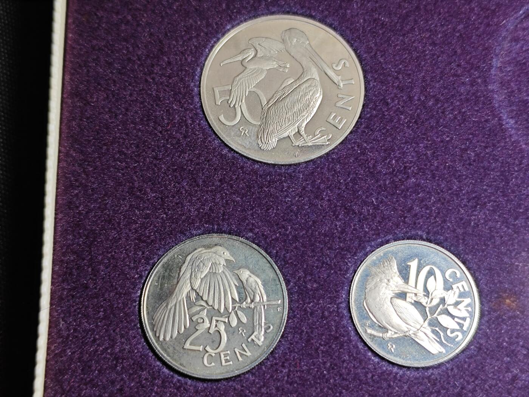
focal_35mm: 49
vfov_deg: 29.7
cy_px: 198
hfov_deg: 38.9
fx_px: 749
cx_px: 264
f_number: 1.6
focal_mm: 5.84
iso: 100
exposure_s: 1/50
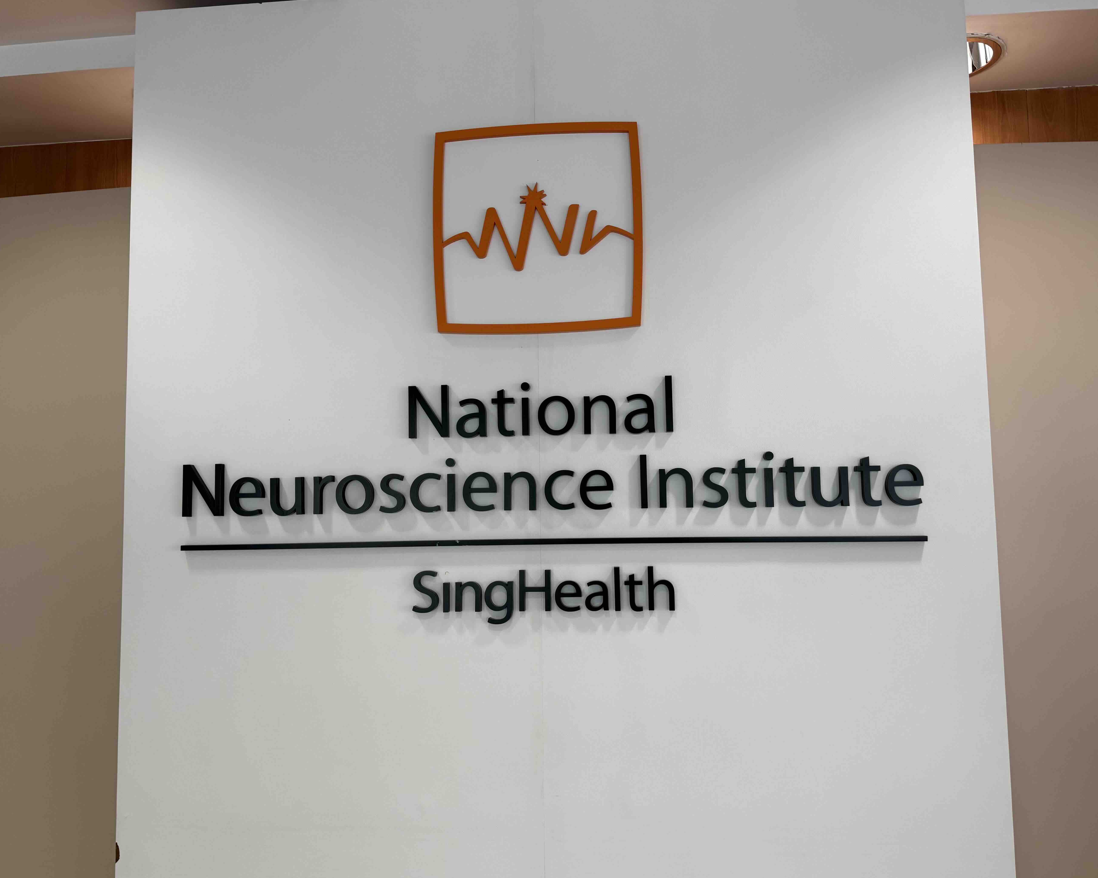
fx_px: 845
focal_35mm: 26
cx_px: 563
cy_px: 438
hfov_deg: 66.0
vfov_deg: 54.9
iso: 64
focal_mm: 6.76
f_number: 1.78
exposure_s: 1/100
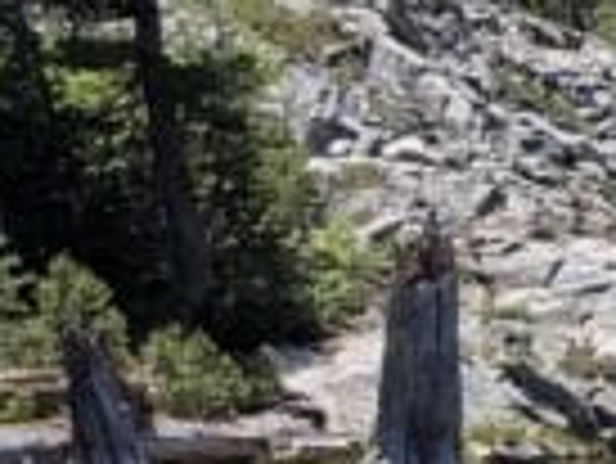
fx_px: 3188
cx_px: 1965
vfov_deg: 8.1
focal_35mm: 179
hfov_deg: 8.7
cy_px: 723
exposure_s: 1/822
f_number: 1.68
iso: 20
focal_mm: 6.9
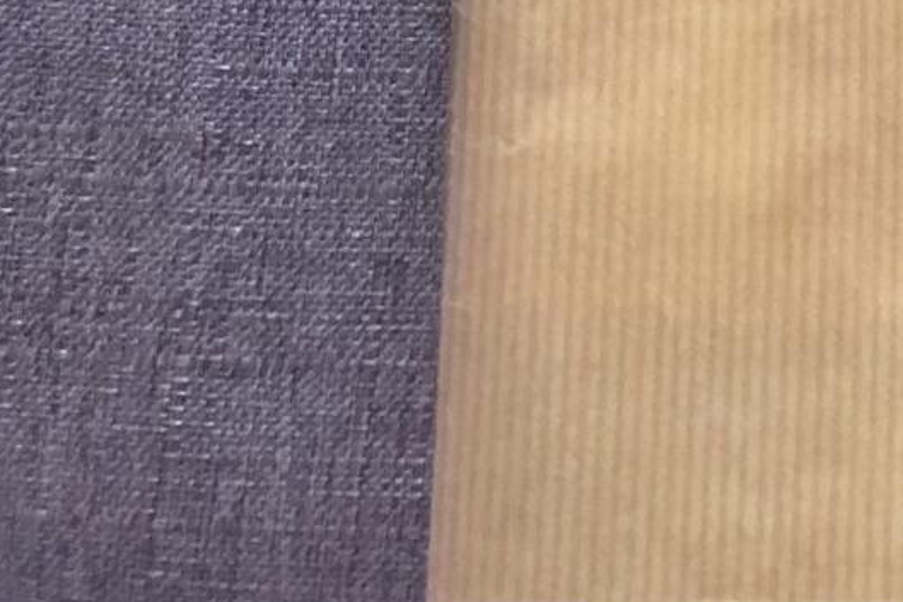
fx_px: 2484
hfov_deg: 19.4
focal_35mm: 99
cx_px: 1086
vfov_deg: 11.7
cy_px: -764
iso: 80
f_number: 1.8
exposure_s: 1/8
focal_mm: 4
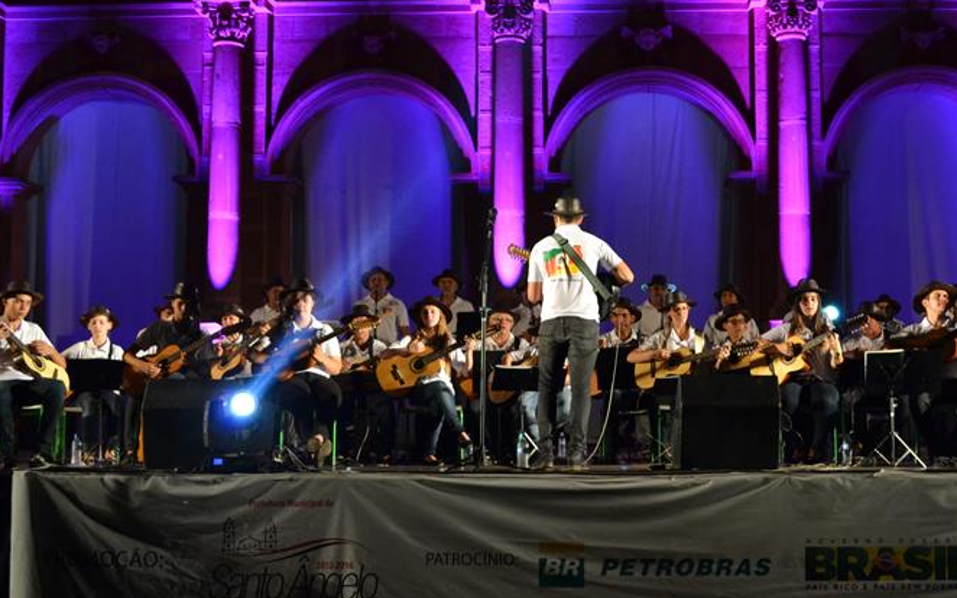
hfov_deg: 38.7
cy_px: 301
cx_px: 584
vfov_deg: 24.9
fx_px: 1356
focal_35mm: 52
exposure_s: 1/80
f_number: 4.5
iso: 1600
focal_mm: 22
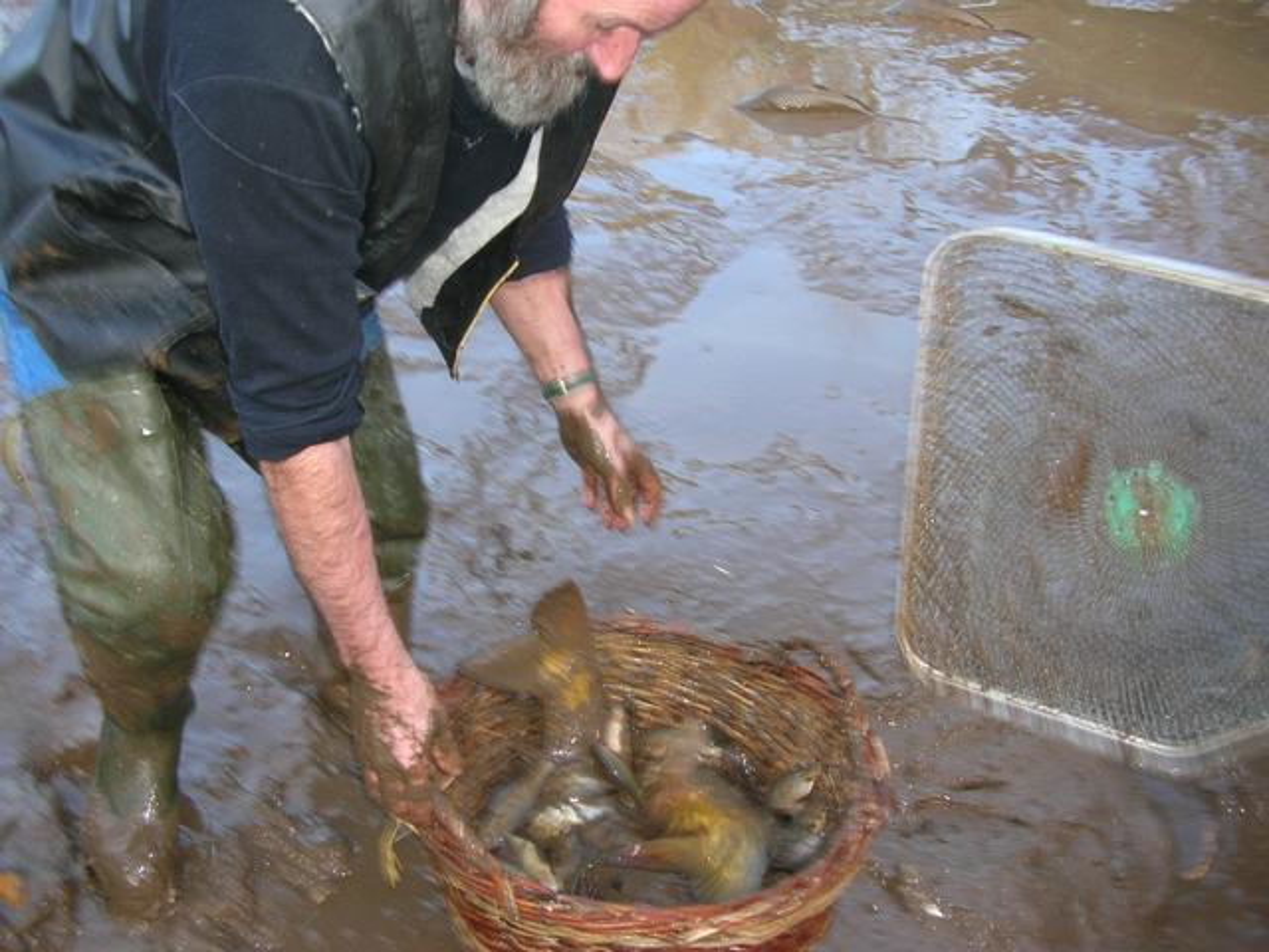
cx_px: 634
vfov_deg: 40.7
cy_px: 476
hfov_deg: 52.6
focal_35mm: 35
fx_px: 1283
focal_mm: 5.8
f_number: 2.8
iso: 50
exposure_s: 1/30
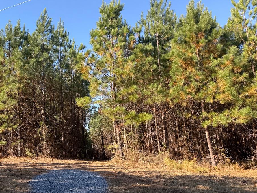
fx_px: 282
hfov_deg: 47.4
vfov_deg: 37.7
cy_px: 103
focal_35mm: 38
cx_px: 68
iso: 80
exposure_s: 1/1174
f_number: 1.78
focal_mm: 6.76
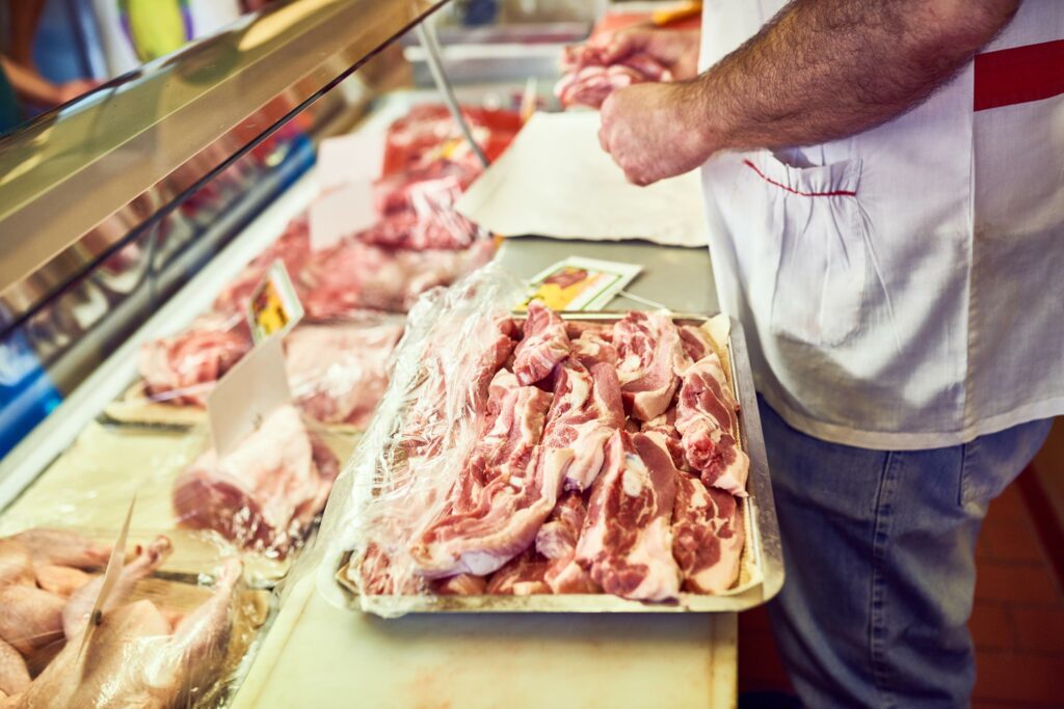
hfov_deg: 54.4
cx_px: 532
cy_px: 354
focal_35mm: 35
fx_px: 1035
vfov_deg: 37.9
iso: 400
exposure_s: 1/200
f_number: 2.5
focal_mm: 35
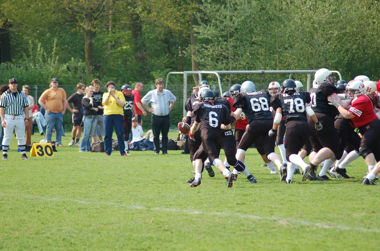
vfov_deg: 5.6
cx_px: 197
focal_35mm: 244
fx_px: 2570
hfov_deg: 8.5
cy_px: 117
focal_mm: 150
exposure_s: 1/1000
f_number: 4.5
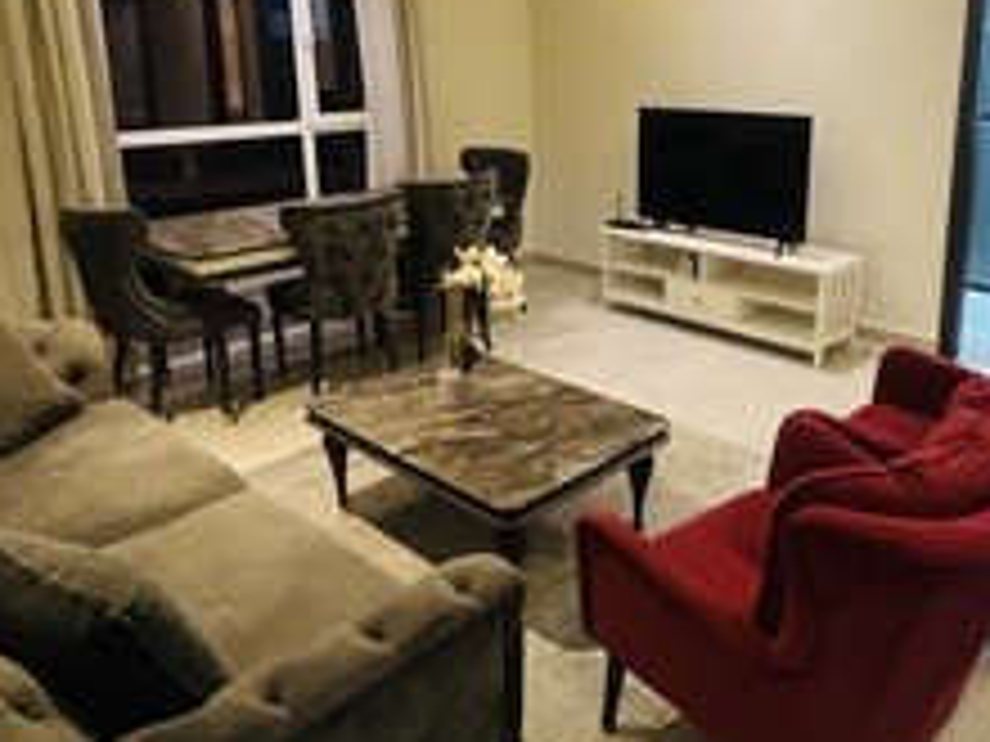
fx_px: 772
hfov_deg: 64.4
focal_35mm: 27
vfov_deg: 50.3
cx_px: 619
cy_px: 241
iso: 640
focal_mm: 1.57
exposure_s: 1/50
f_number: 1.8
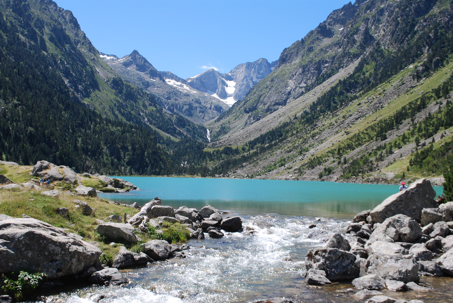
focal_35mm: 44
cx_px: 226
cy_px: 152
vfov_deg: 30.9
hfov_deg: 44.9
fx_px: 548
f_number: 10
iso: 200
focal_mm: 29
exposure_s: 1/200
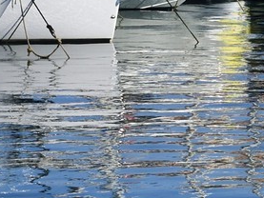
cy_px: -124
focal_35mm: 388
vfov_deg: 3.8
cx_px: 689
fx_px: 2960
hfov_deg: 4.9
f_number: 11
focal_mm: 70
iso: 200
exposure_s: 1/320
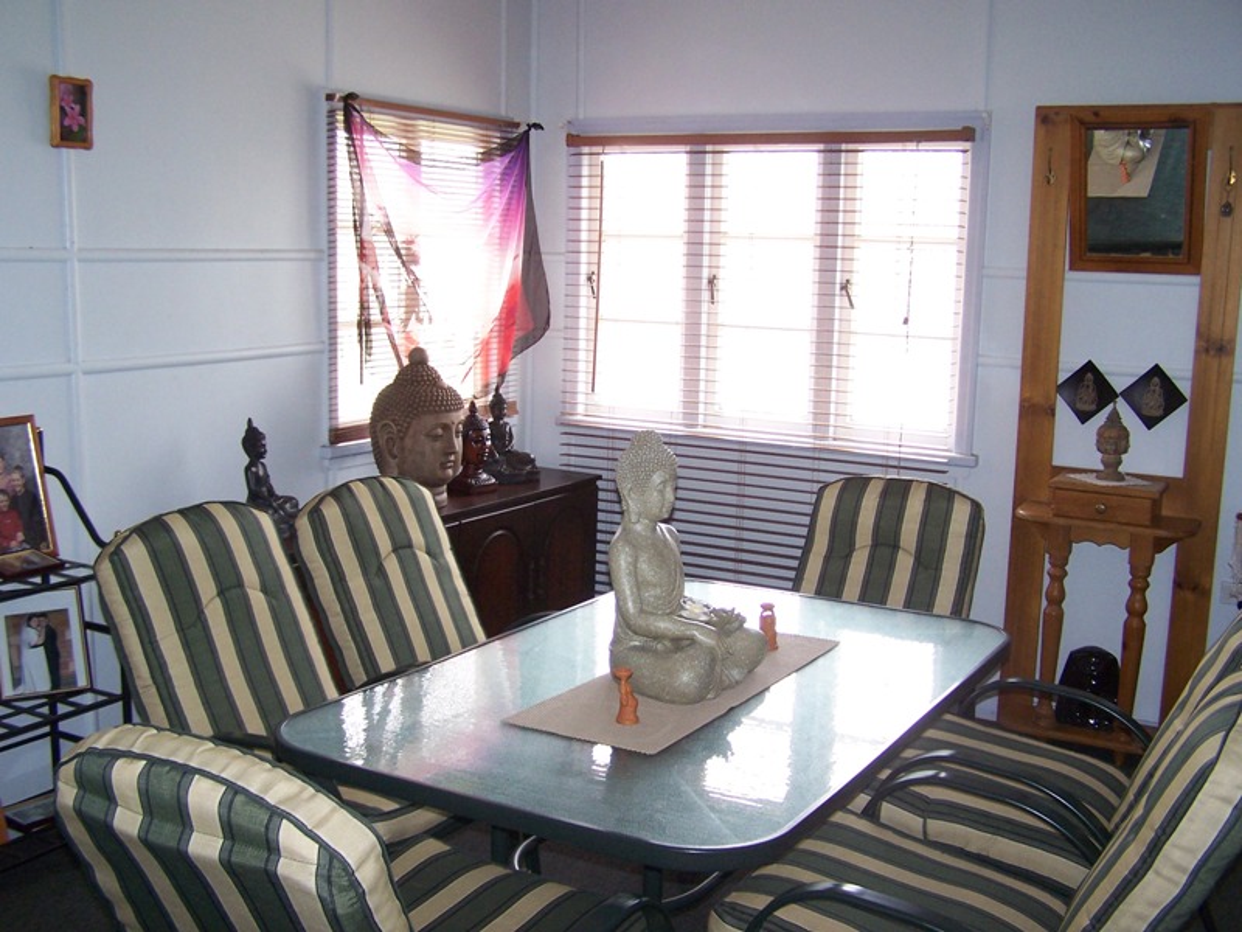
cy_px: 466
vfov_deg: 37.7
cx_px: 621
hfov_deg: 49.0
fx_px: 1363
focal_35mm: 38
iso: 140
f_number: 2.8
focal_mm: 6.3
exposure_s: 1/45
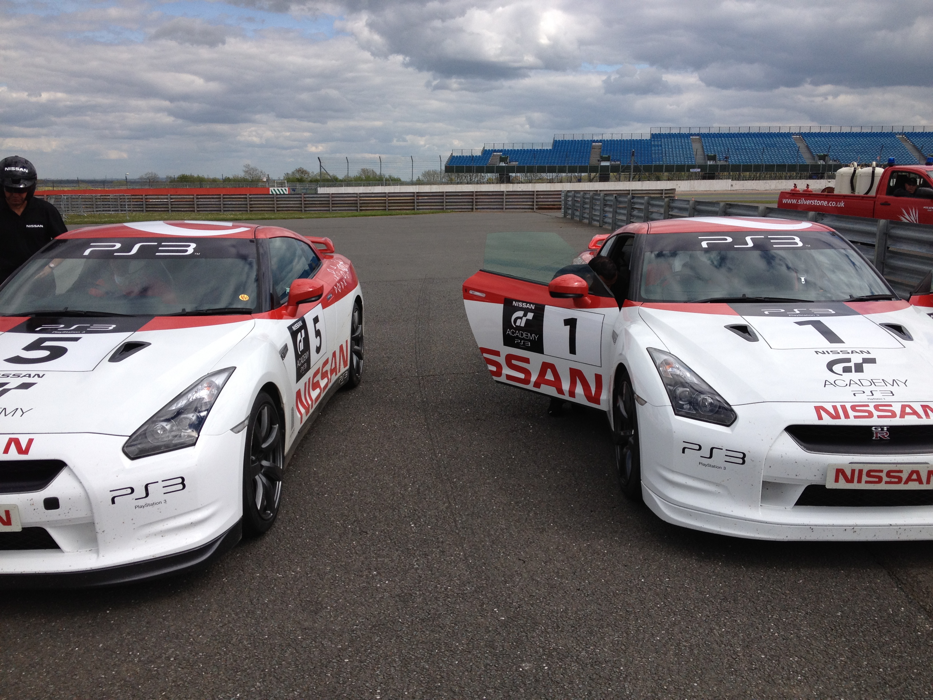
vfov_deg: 40.7
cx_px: 466
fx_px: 943
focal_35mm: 35
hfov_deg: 52.6
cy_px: 350
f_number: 2.4
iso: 64
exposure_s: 1/1783
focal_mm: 4.28
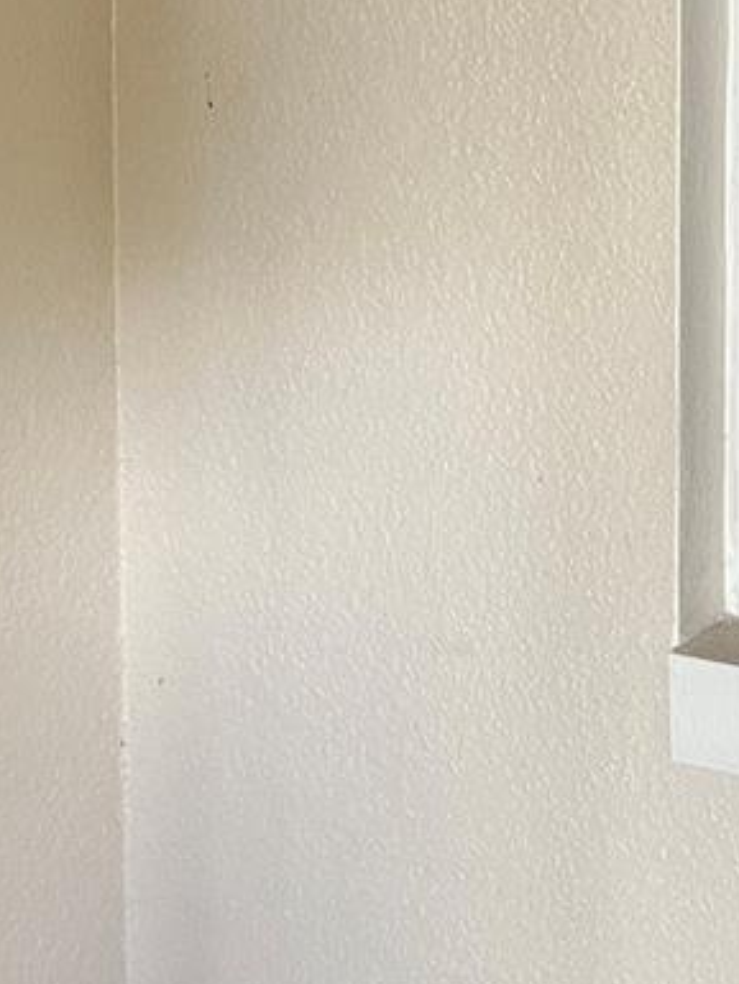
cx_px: 23
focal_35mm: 81
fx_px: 2304
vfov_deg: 23.8
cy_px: 204
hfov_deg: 17.8
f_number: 1.6
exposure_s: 1/60
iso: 160
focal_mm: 5.1
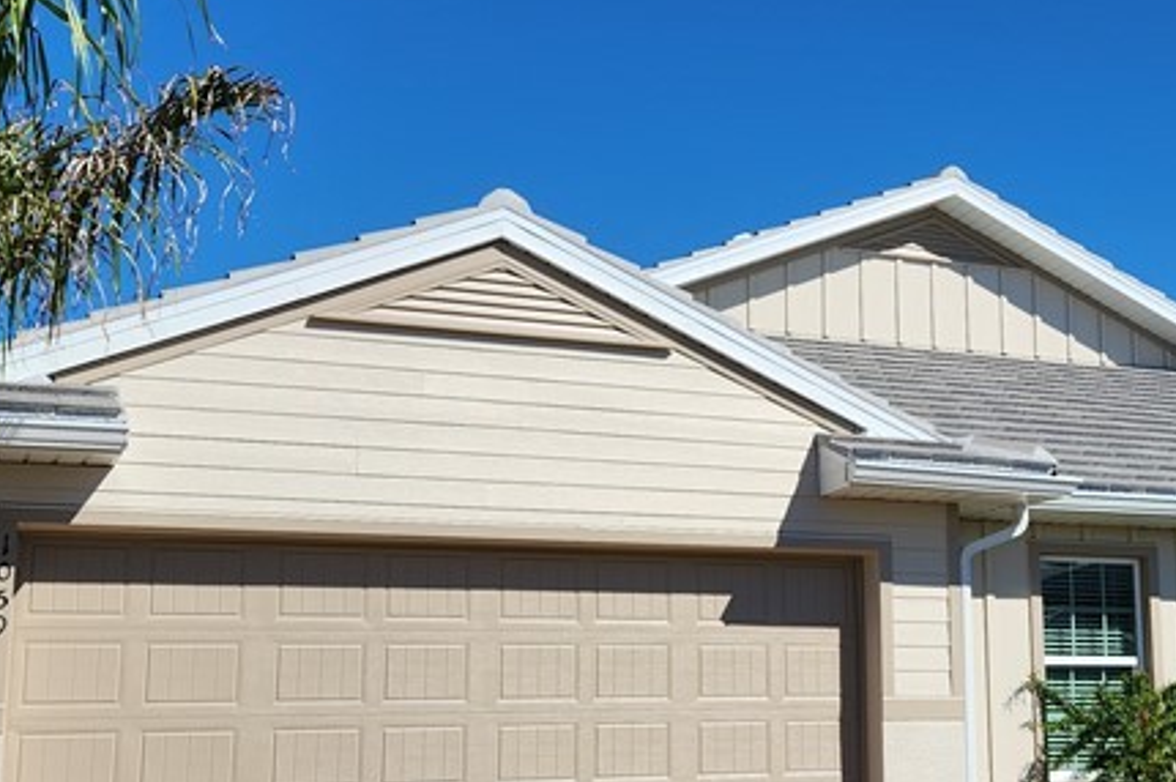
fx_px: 1861
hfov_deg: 34.3
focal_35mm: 57
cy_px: 394
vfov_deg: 23.7
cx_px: 886
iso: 20
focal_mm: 5.4
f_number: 1.8
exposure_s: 1/2775
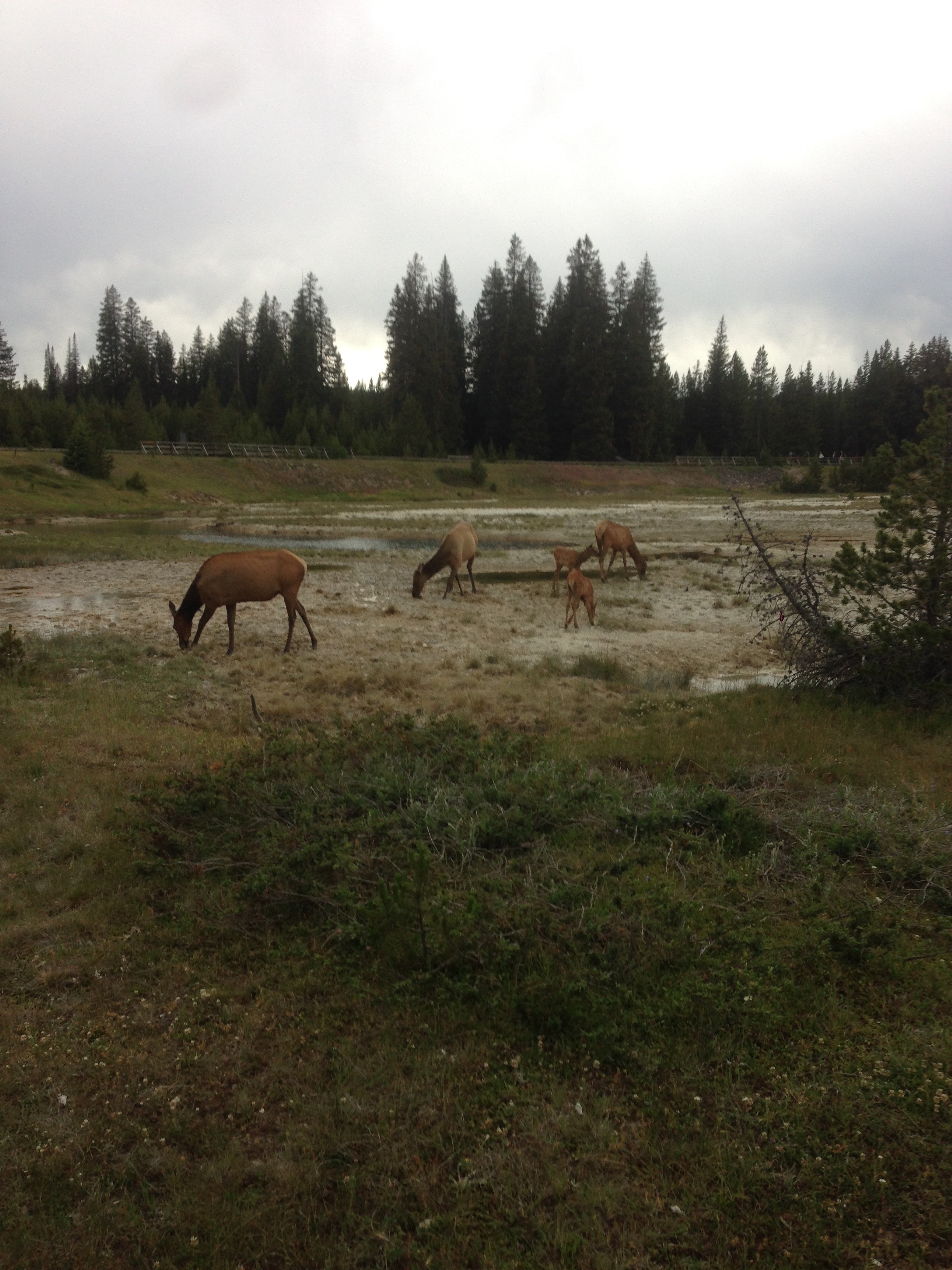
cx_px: 476
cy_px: 635
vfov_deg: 55.4
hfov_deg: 42.9
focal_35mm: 33
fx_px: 1210
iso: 50
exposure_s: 1/120
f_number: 2.4
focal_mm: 4.12
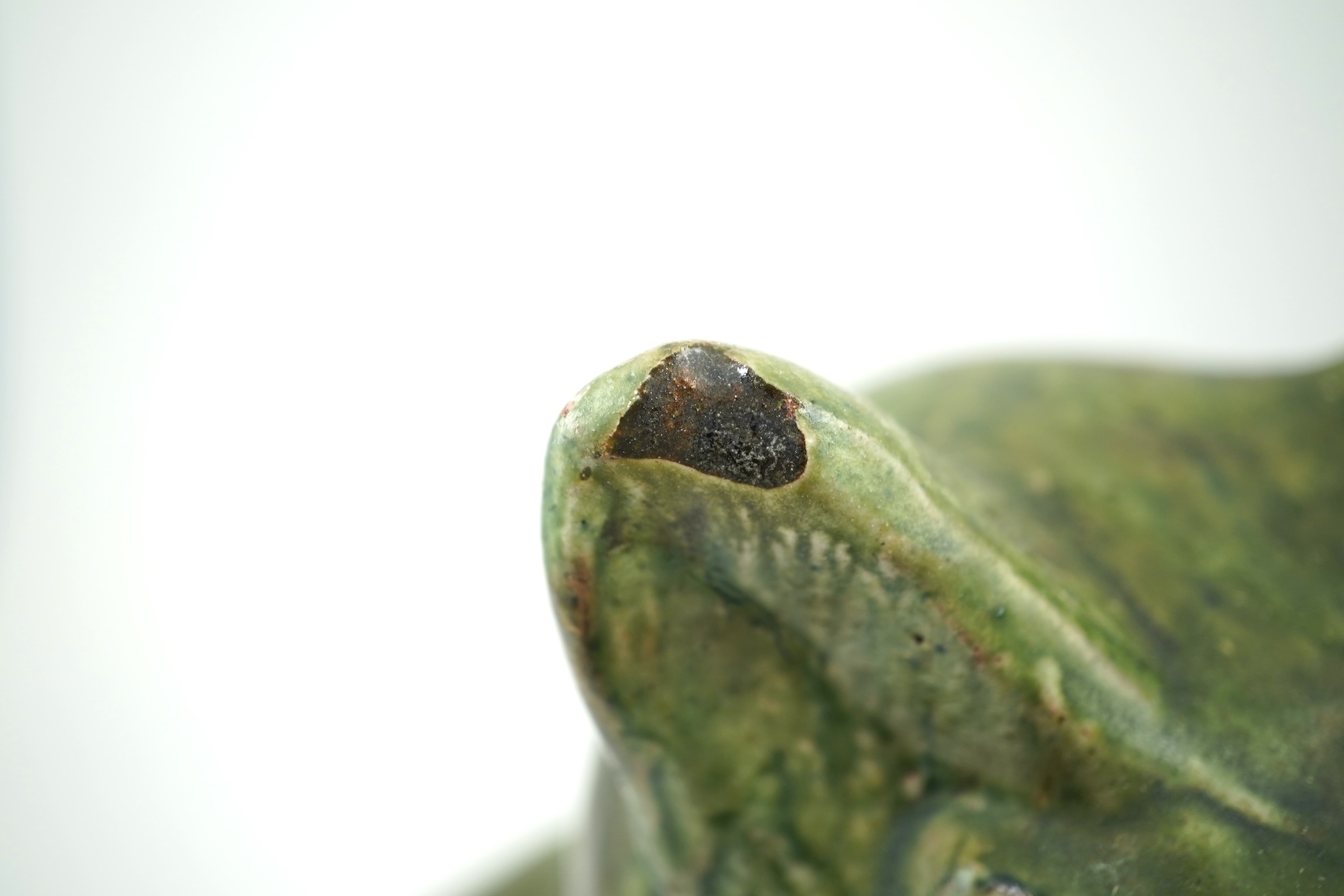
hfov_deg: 43.6
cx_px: 672
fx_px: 1680
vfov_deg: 29.9
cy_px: 448
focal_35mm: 45
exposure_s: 1/80
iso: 400
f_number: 5.6
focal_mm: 30
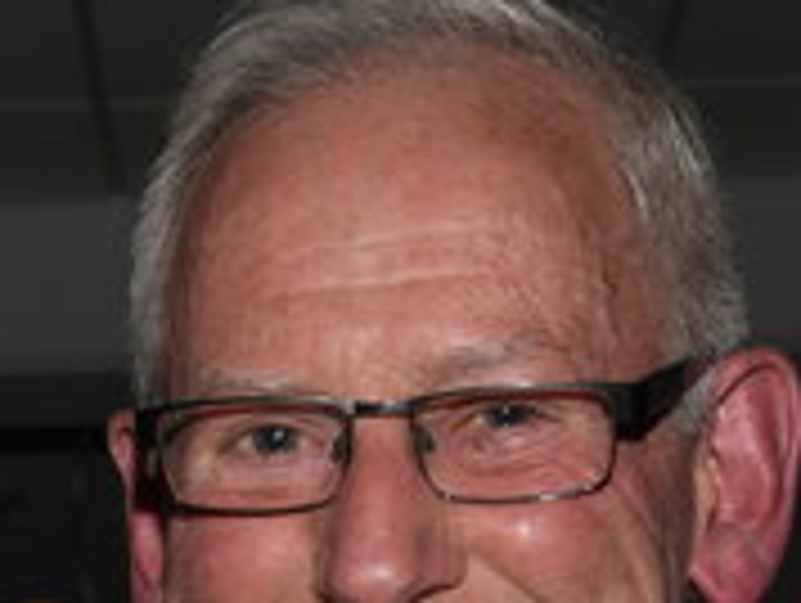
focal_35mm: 183
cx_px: -236
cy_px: 1350
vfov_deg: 7.7
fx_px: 4240
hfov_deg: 10.6
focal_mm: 34
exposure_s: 1/100
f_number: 8
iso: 320
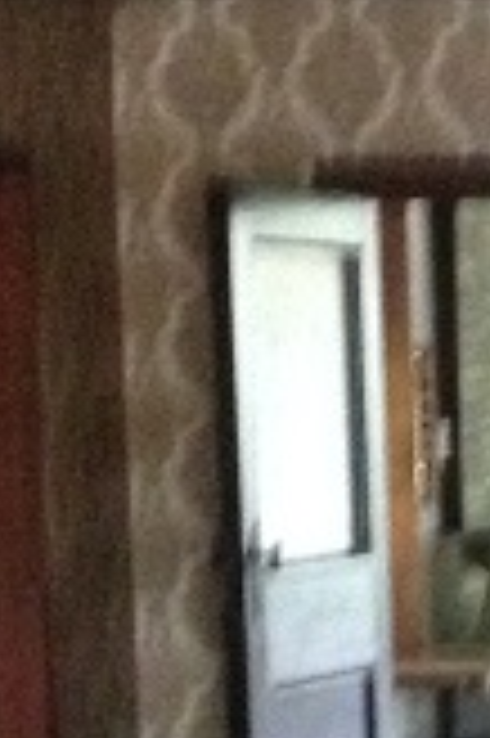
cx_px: 1117
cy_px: 608
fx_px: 4460
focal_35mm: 218
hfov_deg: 6.1
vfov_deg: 9.4
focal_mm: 4.28
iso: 800
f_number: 2.4
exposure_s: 1/15
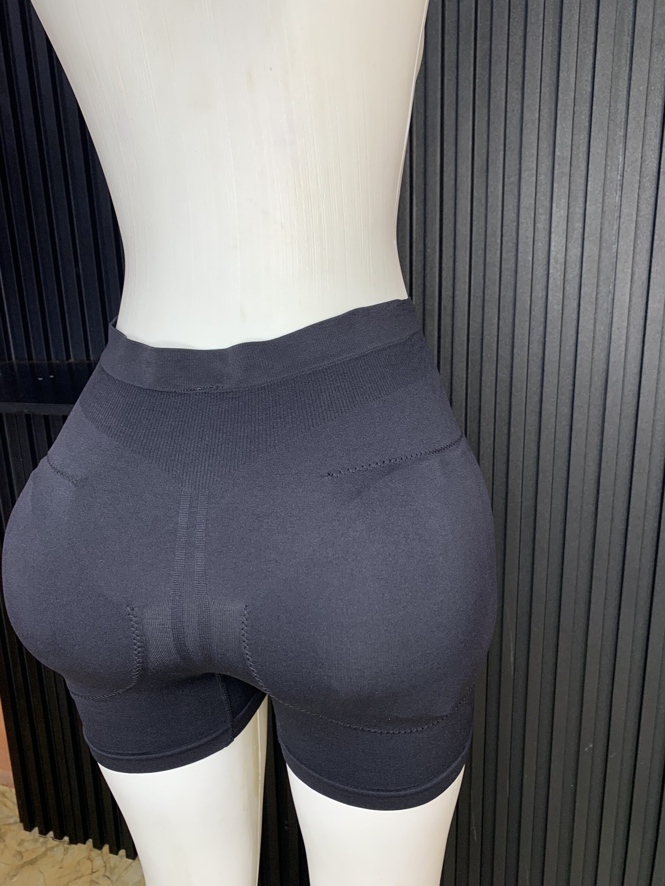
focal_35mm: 26
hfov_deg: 53.1
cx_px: 332
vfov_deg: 67.3
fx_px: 666
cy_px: 443
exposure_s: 1/45
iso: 50
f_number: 1.8
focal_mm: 4.25
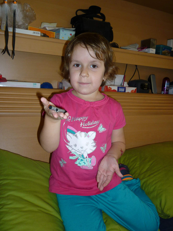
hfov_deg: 46.8
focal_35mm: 30
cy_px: 117
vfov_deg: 60.0
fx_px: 200
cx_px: 84
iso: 100
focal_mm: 5.2
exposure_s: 1/30
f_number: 3.3
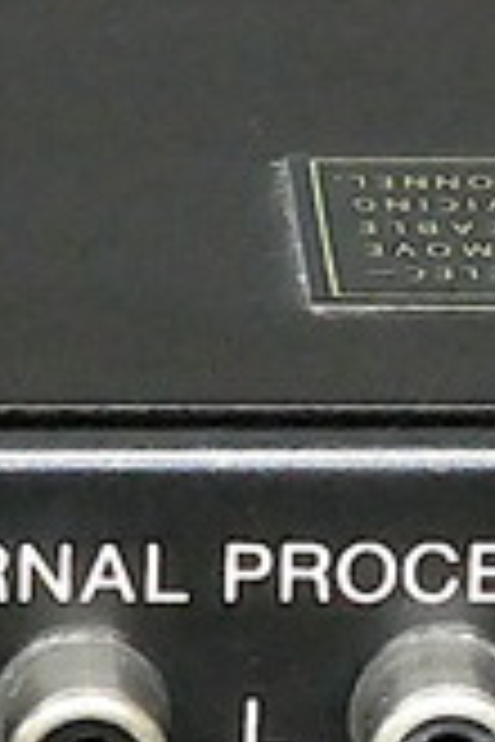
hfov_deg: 1.4
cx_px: -837
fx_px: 19963
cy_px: 1453
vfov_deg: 2.1
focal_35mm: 968
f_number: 6.3
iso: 1600
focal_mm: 28.7
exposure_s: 1/8
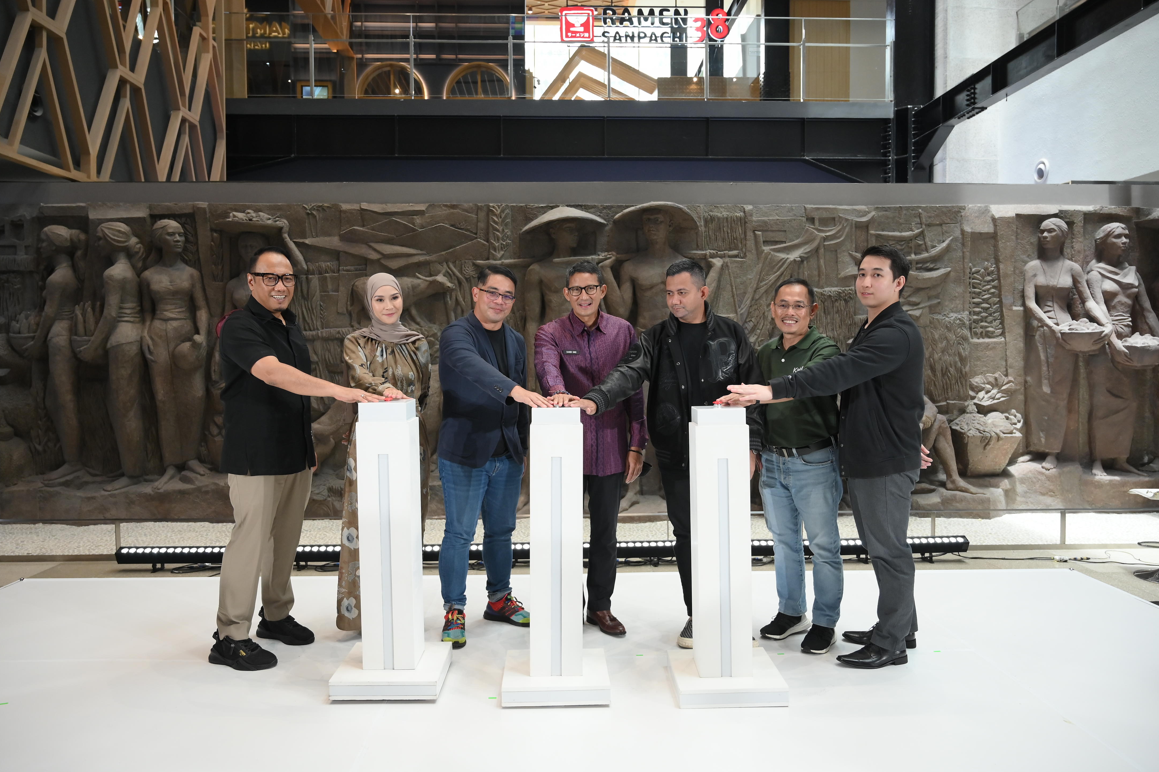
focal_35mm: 25
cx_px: 579
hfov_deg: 71.5
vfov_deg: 51.3
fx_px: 805
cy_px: 380
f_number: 4
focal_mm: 24
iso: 1600
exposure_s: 1/200
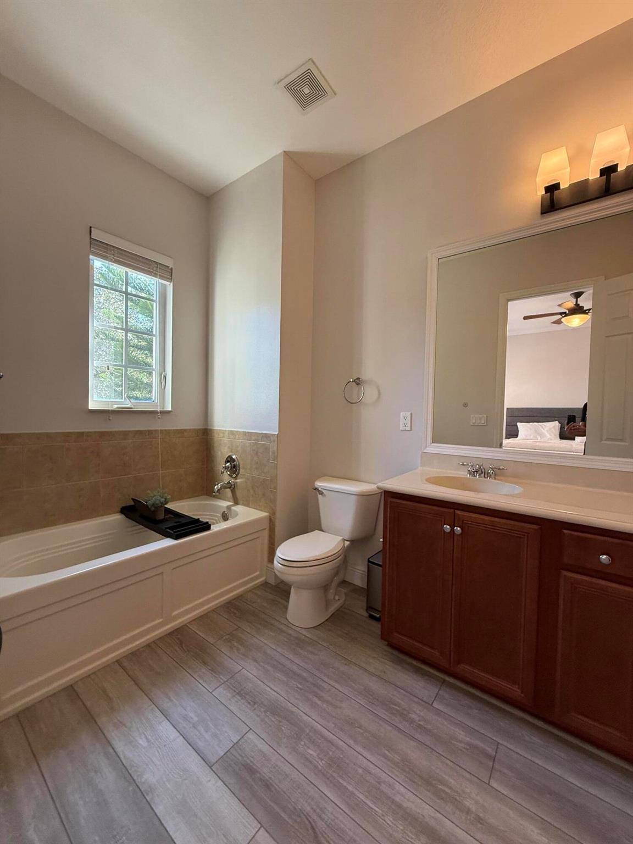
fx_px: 341
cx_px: 316
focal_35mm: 14
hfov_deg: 85.7
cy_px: 422
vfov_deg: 102.1
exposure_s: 1/120
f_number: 2.2
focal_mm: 2.22
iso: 320
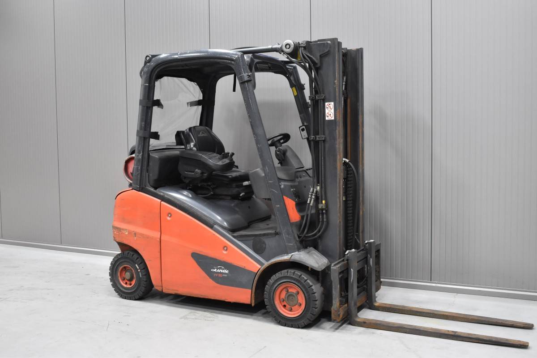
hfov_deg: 51.3
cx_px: 268
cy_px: 179
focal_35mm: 38
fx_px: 559
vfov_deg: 35.5
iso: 1600
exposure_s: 1/30
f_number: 5.6
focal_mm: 25
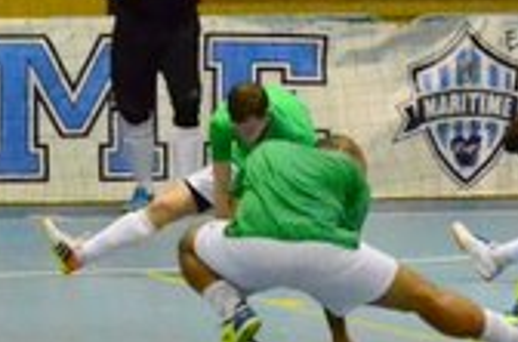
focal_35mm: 627
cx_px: 6
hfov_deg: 3.3
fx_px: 8996
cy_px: 182
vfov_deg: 2.2
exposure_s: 1/320
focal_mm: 78
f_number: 7.1
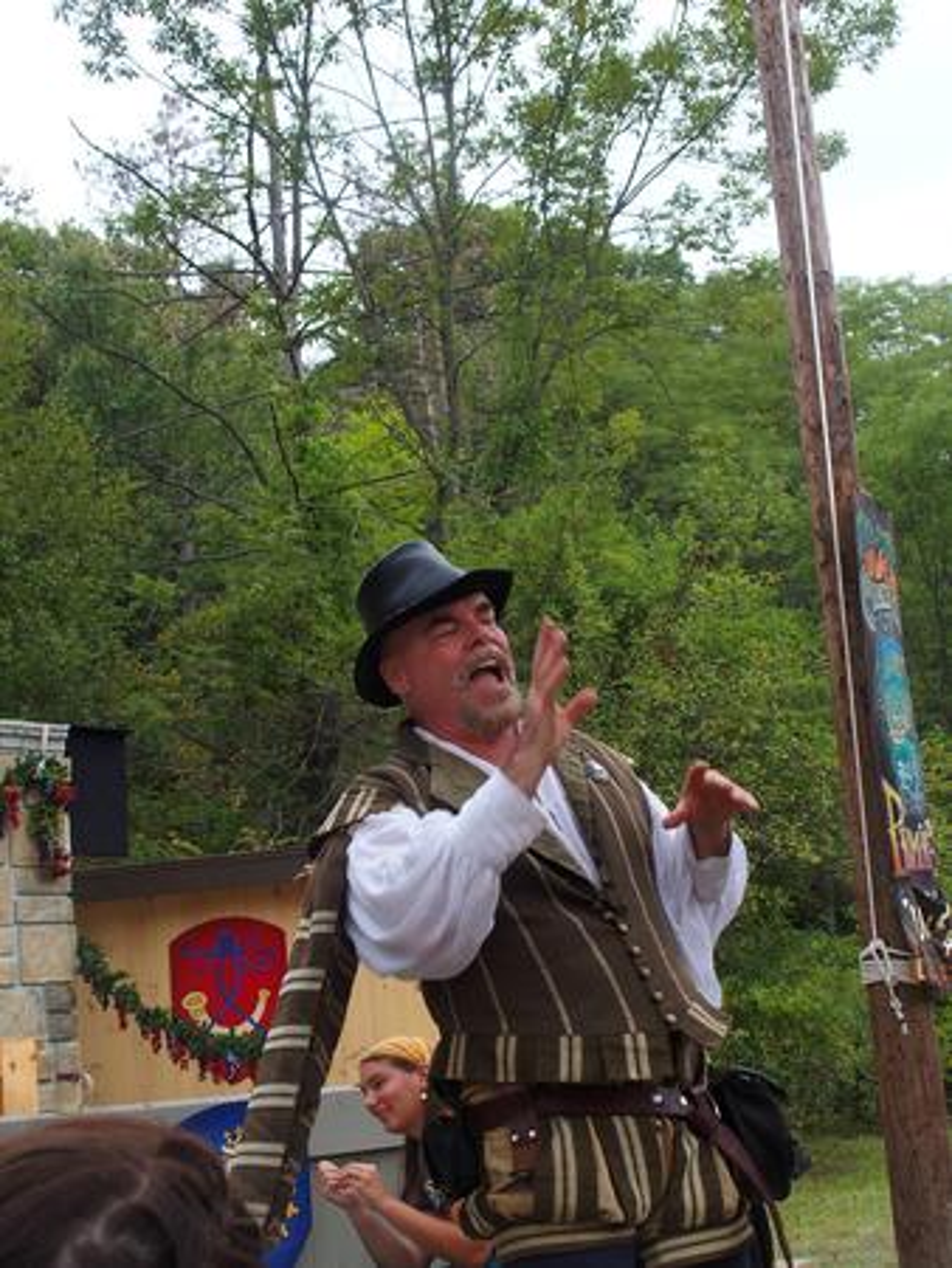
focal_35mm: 46
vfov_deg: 41.2
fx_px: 1685
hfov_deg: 31.5
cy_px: 634
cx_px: 476
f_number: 3.5
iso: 100
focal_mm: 9.8
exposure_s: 1/200
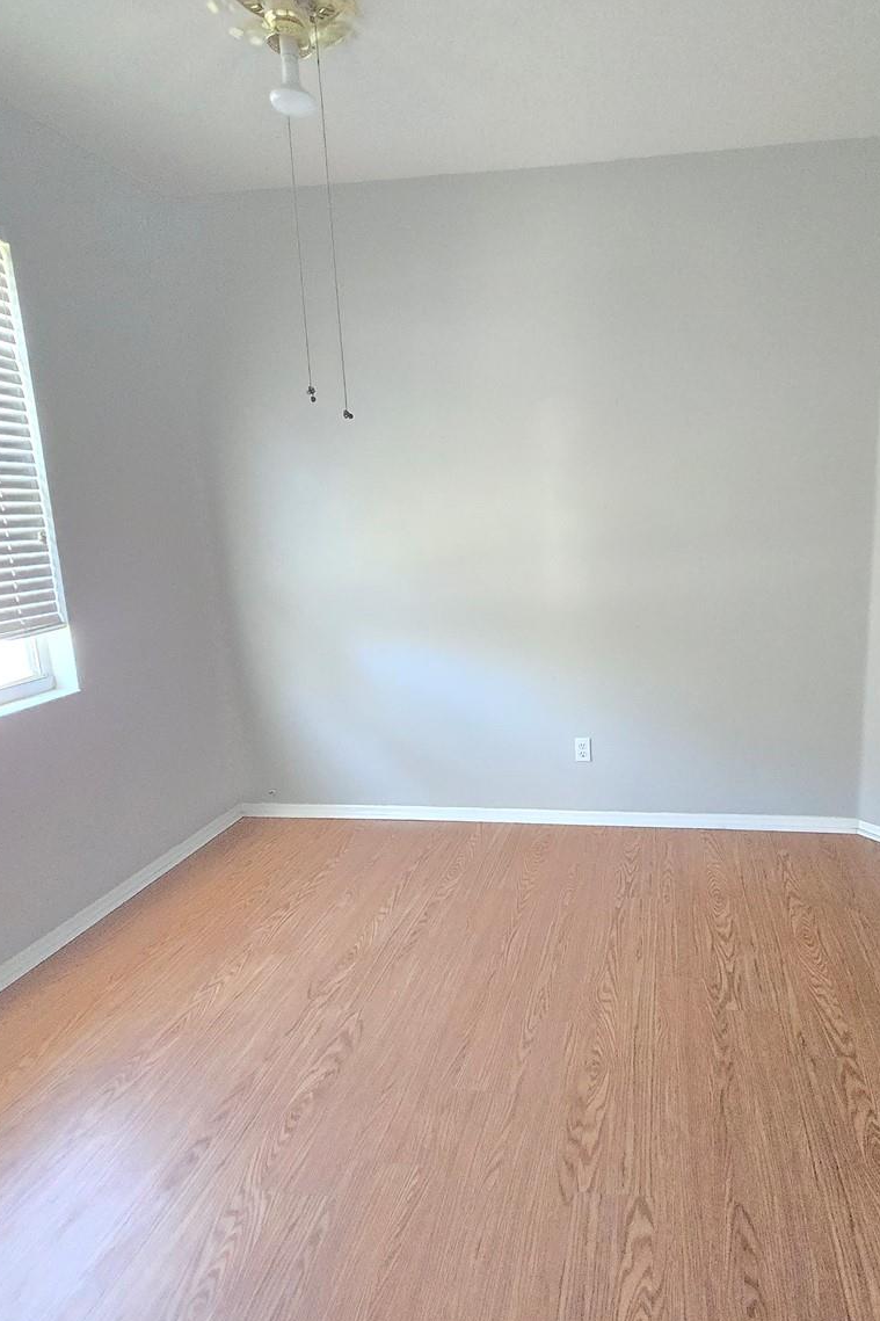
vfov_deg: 86.9
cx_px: 577
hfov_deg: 63.1
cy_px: 639
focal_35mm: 19
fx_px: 697
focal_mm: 1.7
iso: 1000
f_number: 2.2
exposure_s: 1/60
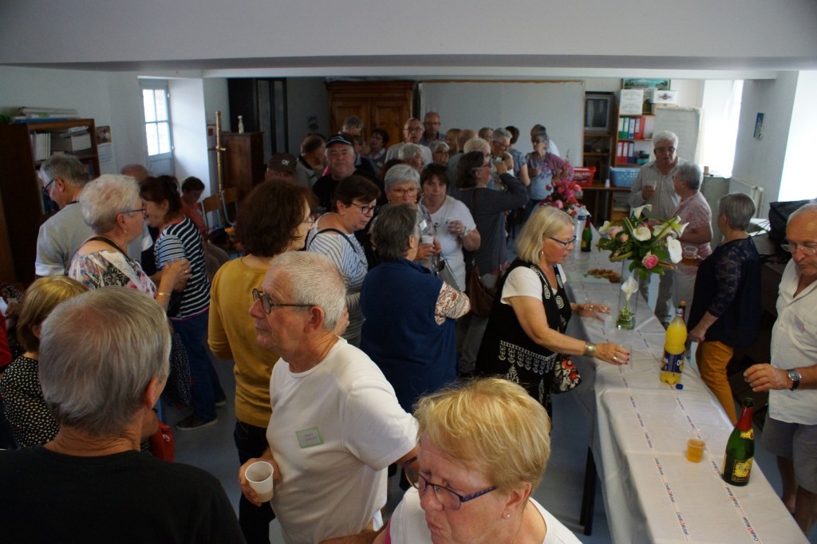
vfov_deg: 43.6
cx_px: 408
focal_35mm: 30
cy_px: 272
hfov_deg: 61.9
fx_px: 681
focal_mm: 20
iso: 1250
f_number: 4
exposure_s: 1/160
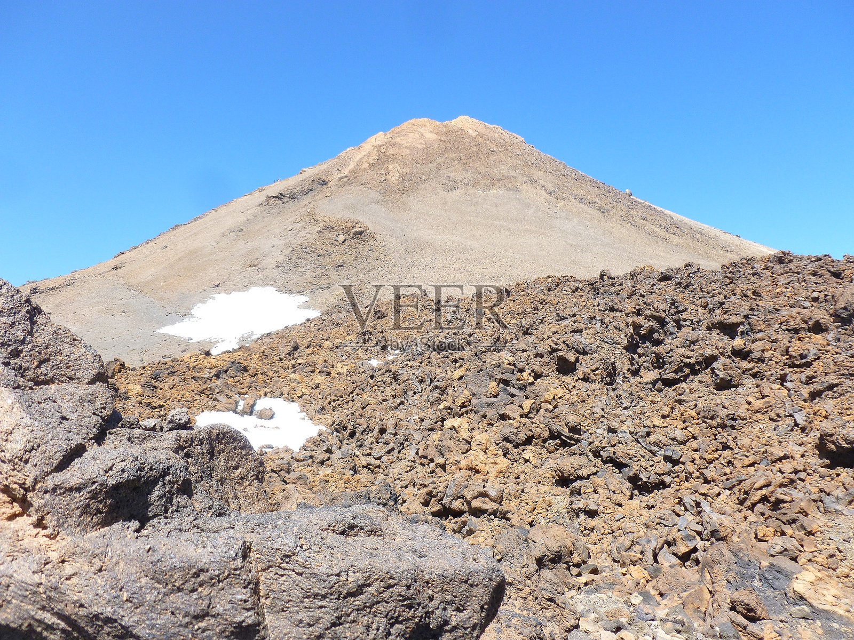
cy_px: 320
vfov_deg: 49.7
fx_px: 691
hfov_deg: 63.4
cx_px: 427
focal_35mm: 28
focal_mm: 5
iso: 100
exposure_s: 1/500
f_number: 3.3
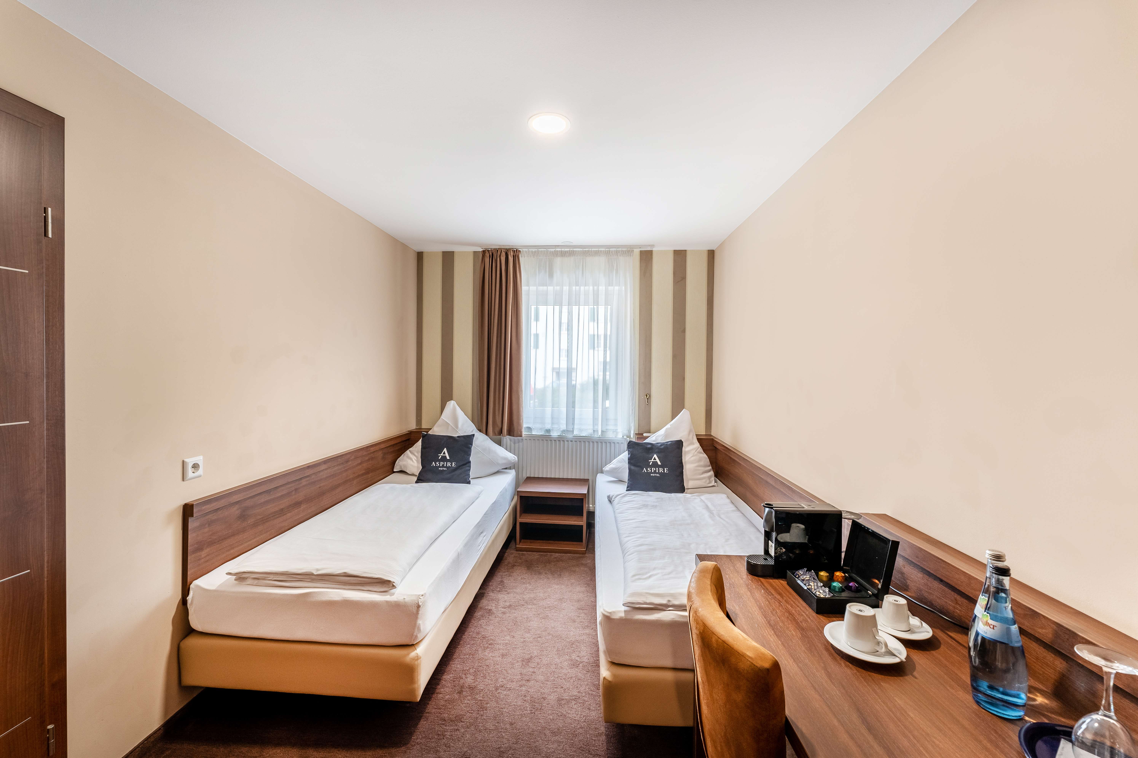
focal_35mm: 14
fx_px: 443
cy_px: 379
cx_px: 569
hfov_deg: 104.3
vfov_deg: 81.2
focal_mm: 14
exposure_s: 1/30
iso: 320
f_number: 9
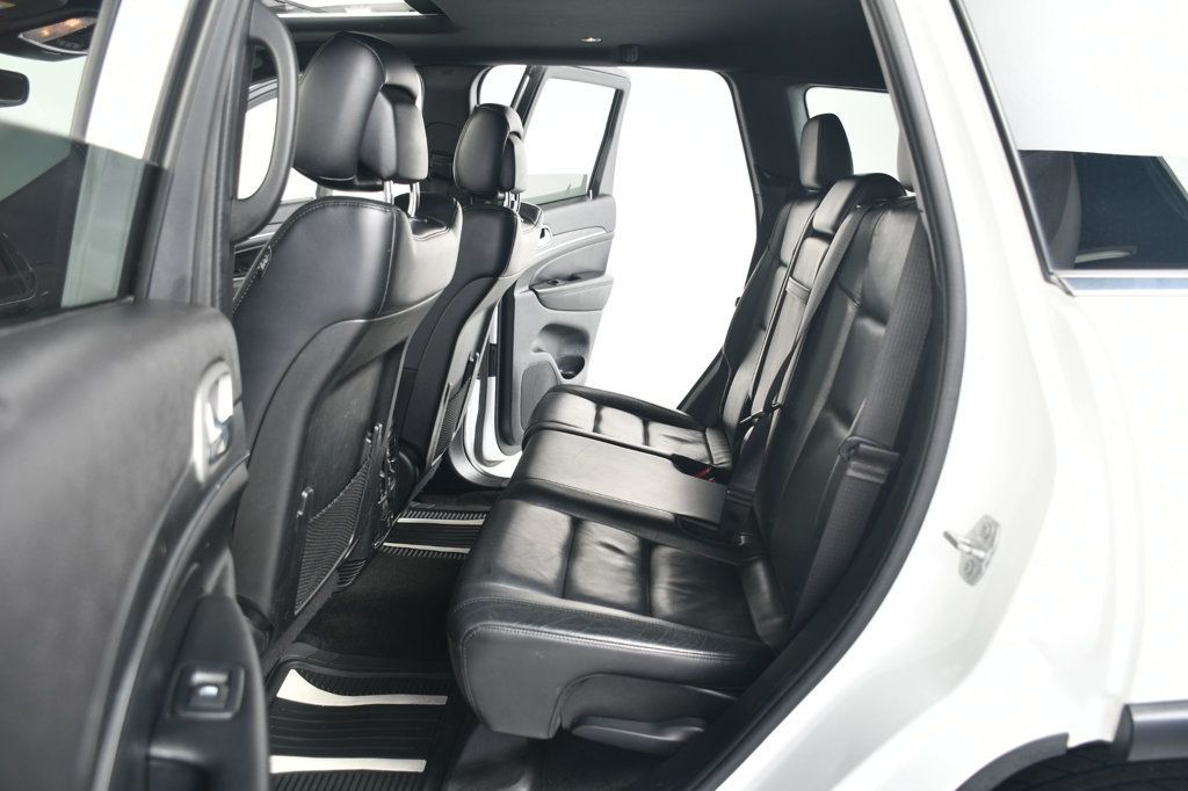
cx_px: 594
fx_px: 891
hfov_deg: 67.4
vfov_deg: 47.9
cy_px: 396
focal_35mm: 27
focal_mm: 18
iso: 100
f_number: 3.5
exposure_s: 1/160
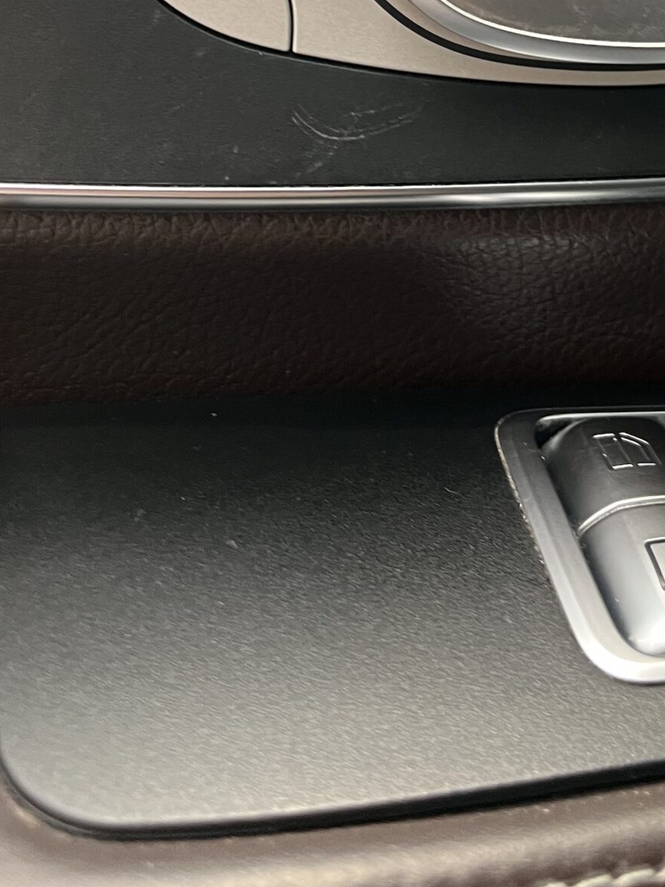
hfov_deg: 25.0
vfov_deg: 30.5
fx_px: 1460
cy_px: -68
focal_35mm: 57
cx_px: 587
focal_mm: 5.1
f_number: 1.6
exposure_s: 1/60
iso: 160
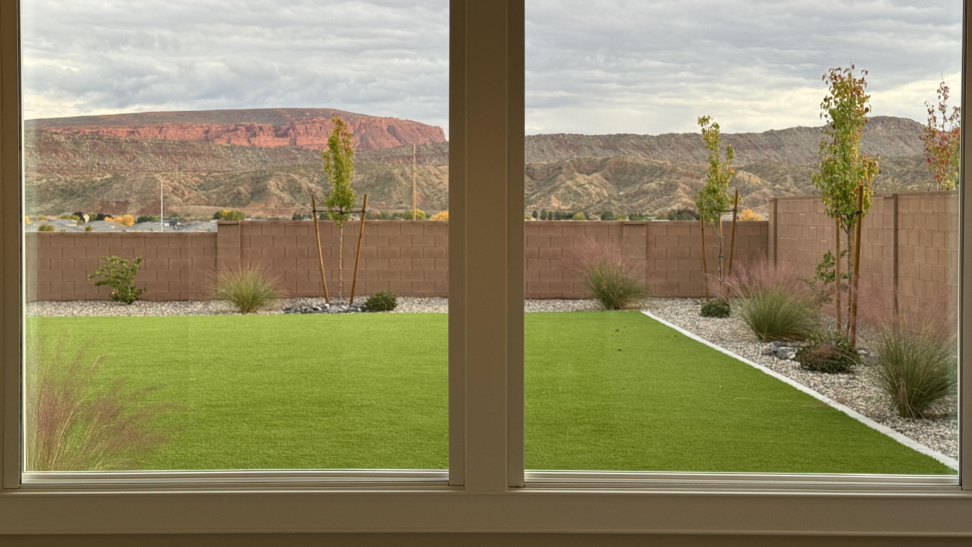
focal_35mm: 53
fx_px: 1366
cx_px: 480
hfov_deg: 39.2
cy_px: 239
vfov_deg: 22.6
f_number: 1.78
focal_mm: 6.76
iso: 64
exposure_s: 1/356
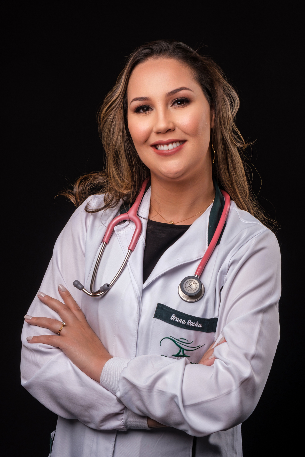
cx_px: 151
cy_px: 232
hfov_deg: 21.6
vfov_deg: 31.9
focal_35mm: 63
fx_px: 800
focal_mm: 41.1
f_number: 9
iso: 200
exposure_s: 1/100
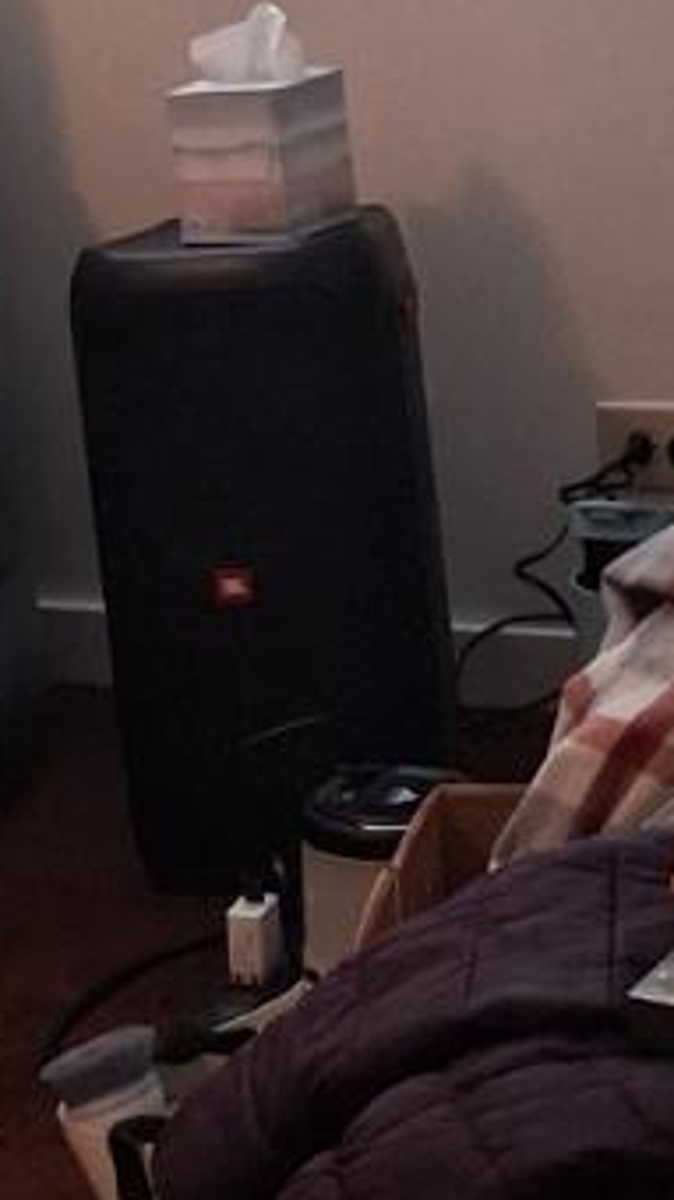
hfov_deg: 9.3
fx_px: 4071
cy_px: 191
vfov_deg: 16.6
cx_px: -166
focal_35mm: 128
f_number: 1.8
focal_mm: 3.98
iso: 250
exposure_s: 1/60
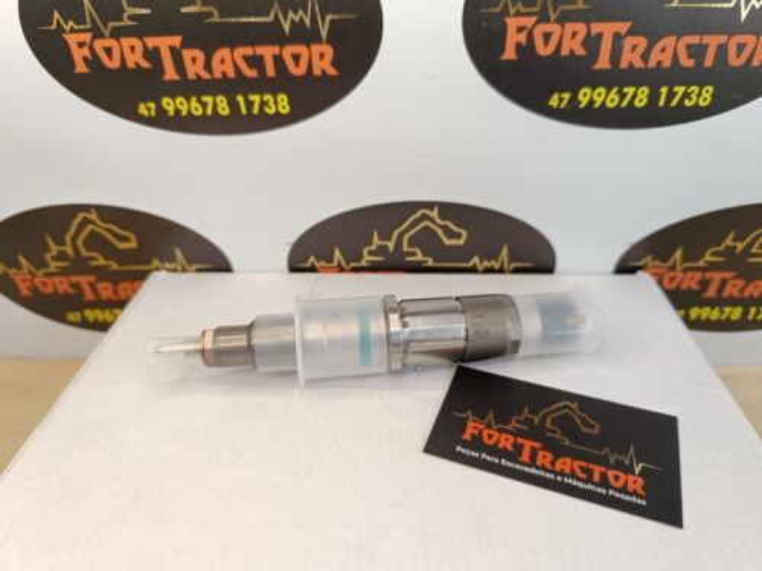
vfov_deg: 56.8
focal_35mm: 24
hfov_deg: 71.6
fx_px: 528
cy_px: 286
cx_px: 381
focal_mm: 6.14
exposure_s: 1/120
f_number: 1.65
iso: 258
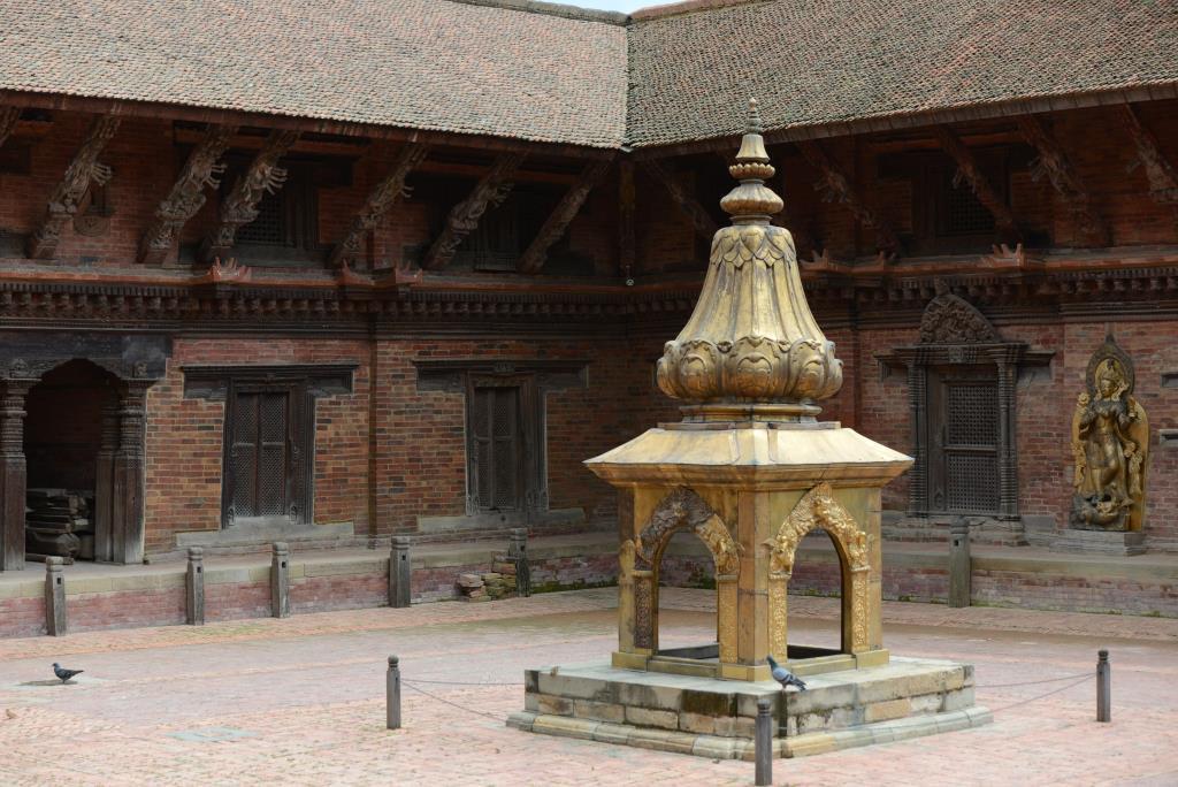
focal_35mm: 70
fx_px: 2292
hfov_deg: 28.8
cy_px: 394
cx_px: 589
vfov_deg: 19.5
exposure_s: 1/400
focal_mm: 70
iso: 250
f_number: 5
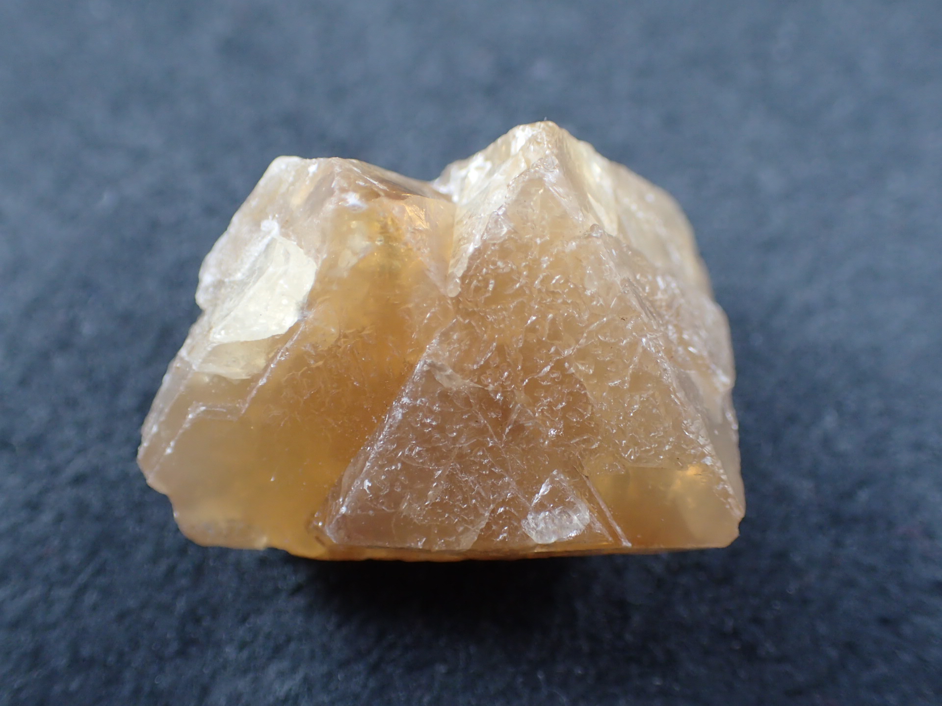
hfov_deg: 49.0
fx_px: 1034
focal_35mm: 38
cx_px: 471
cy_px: 353
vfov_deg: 37.7
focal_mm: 6.86
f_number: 2.7
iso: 320
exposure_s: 1/160
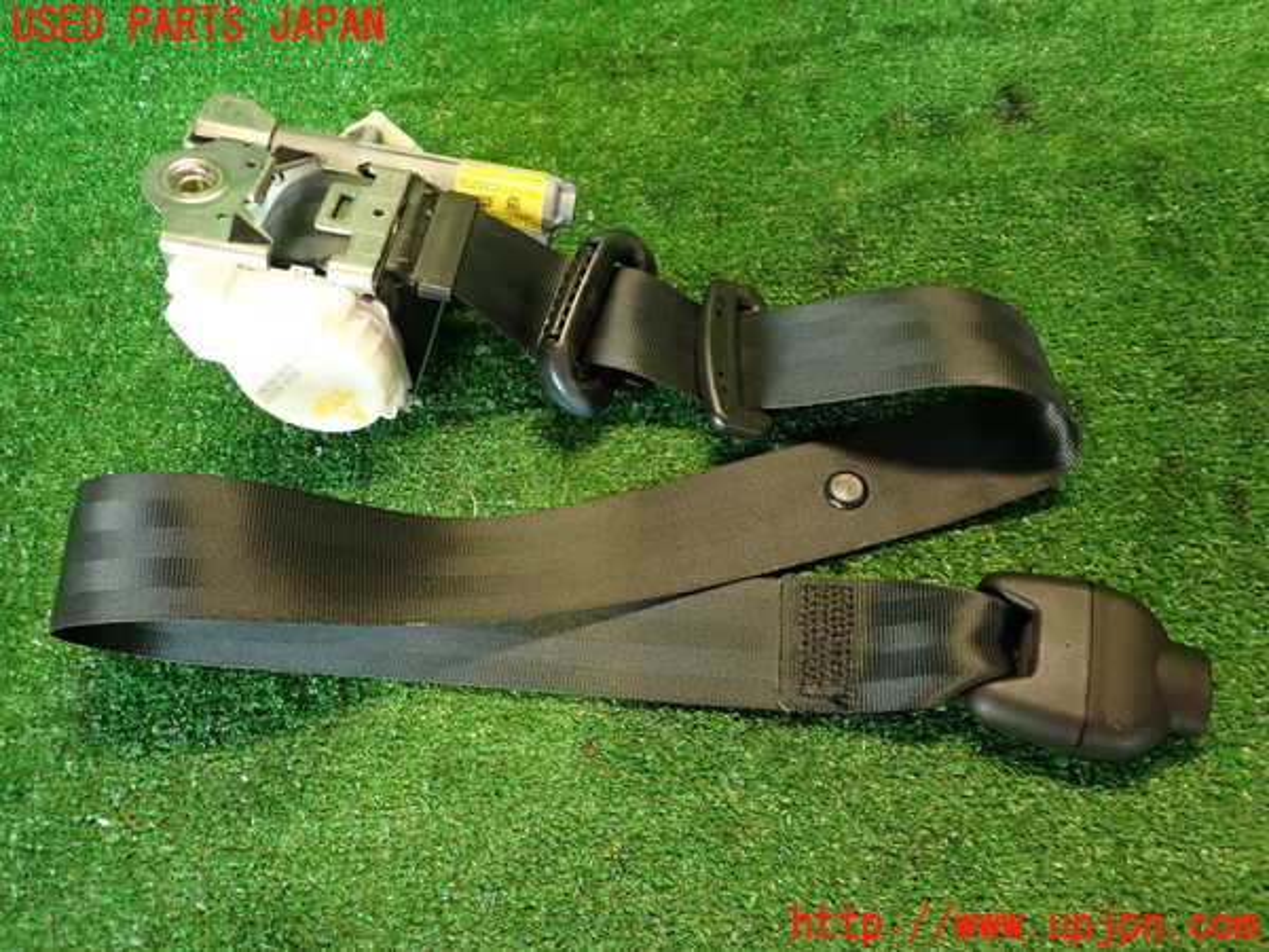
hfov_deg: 69.4
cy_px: 476
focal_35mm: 25
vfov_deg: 54.9
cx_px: 634
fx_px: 916
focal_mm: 4.5
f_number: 2
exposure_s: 1/30
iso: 250
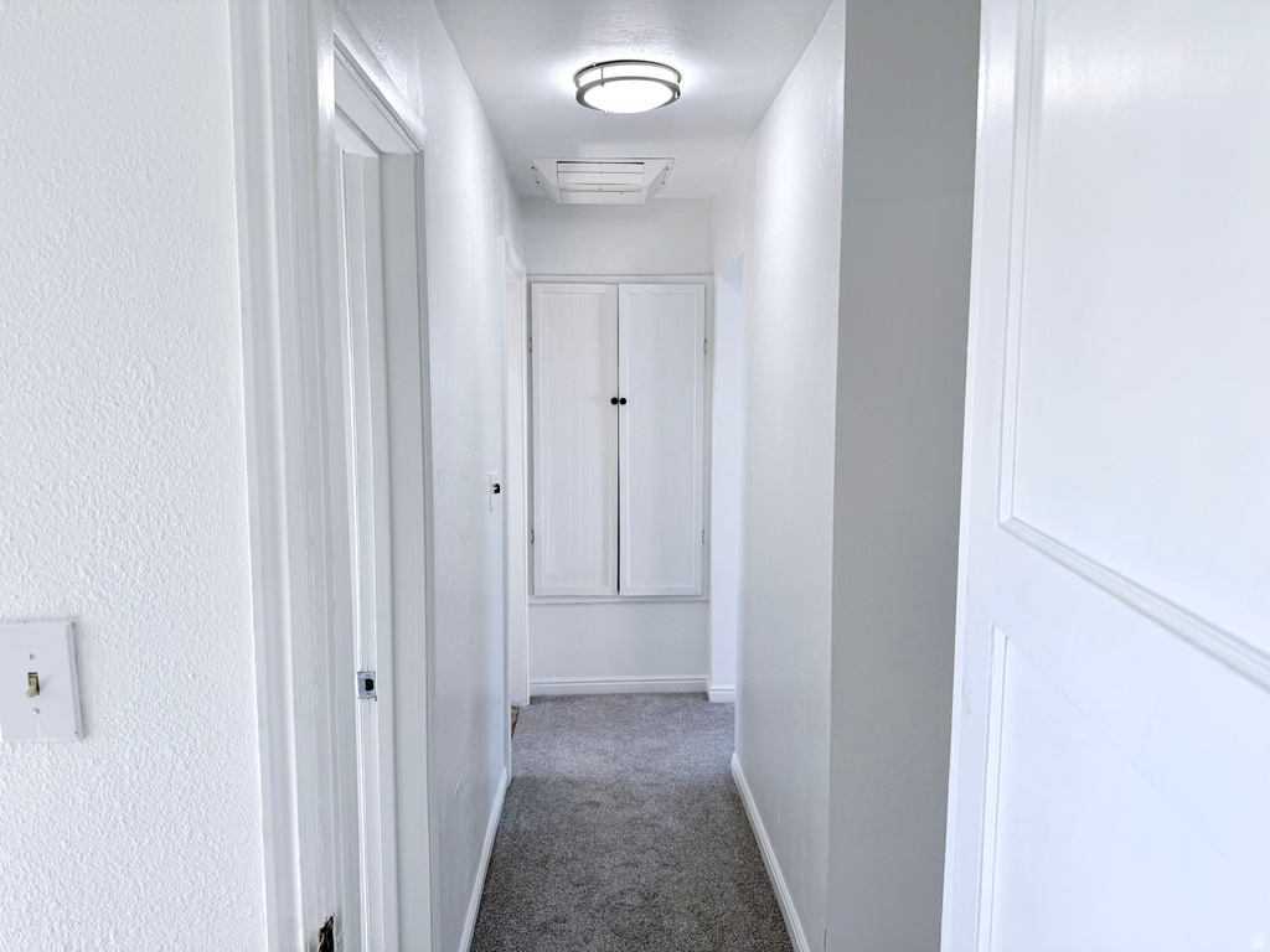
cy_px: 476
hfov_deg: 71.6
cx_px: 635
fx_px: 881
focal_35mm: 24
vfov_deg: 56.8
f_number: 1.78
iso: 80
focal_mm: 6.76
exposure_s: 1/240
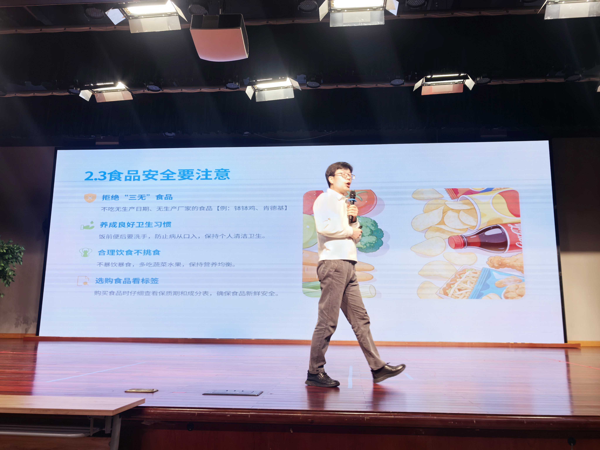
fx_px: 520
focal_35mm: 30
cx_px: 300
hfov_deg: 60.0
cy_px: 225
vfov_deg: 46.8
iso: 100
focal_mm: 5.75
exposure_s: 1/100
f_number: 2
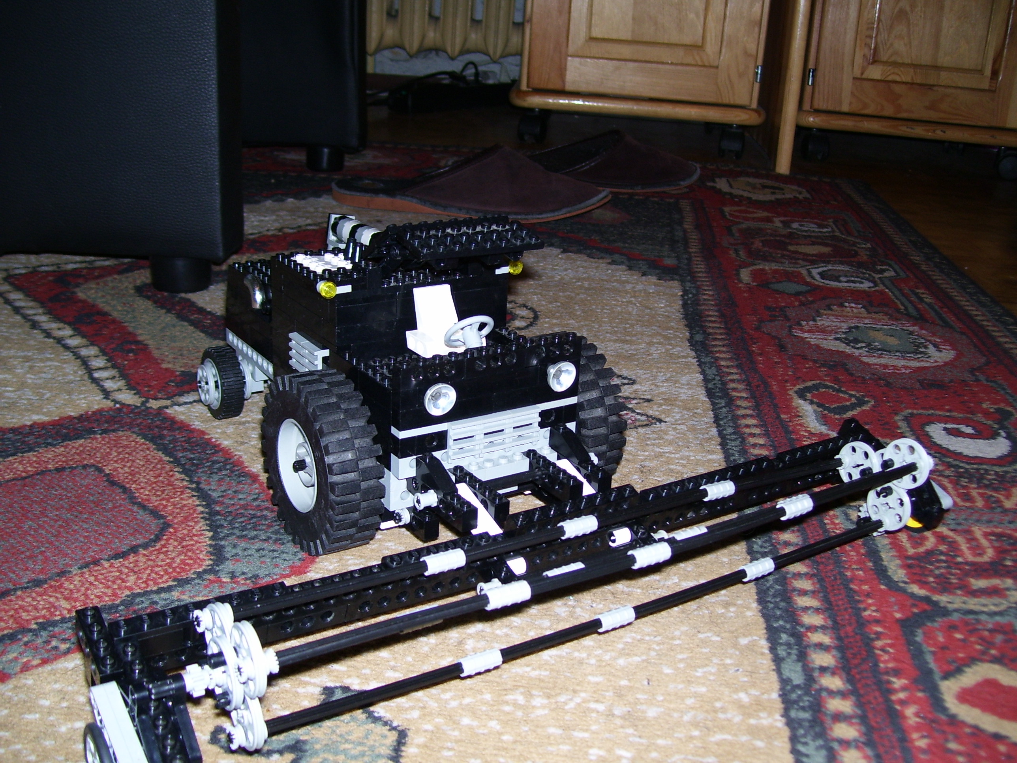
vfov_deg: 38.7
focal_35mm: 37
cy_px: 382
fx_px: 1087
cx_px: 508
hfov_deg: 50.1
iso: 80
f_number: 2.7
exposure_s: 1/60
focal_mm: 6
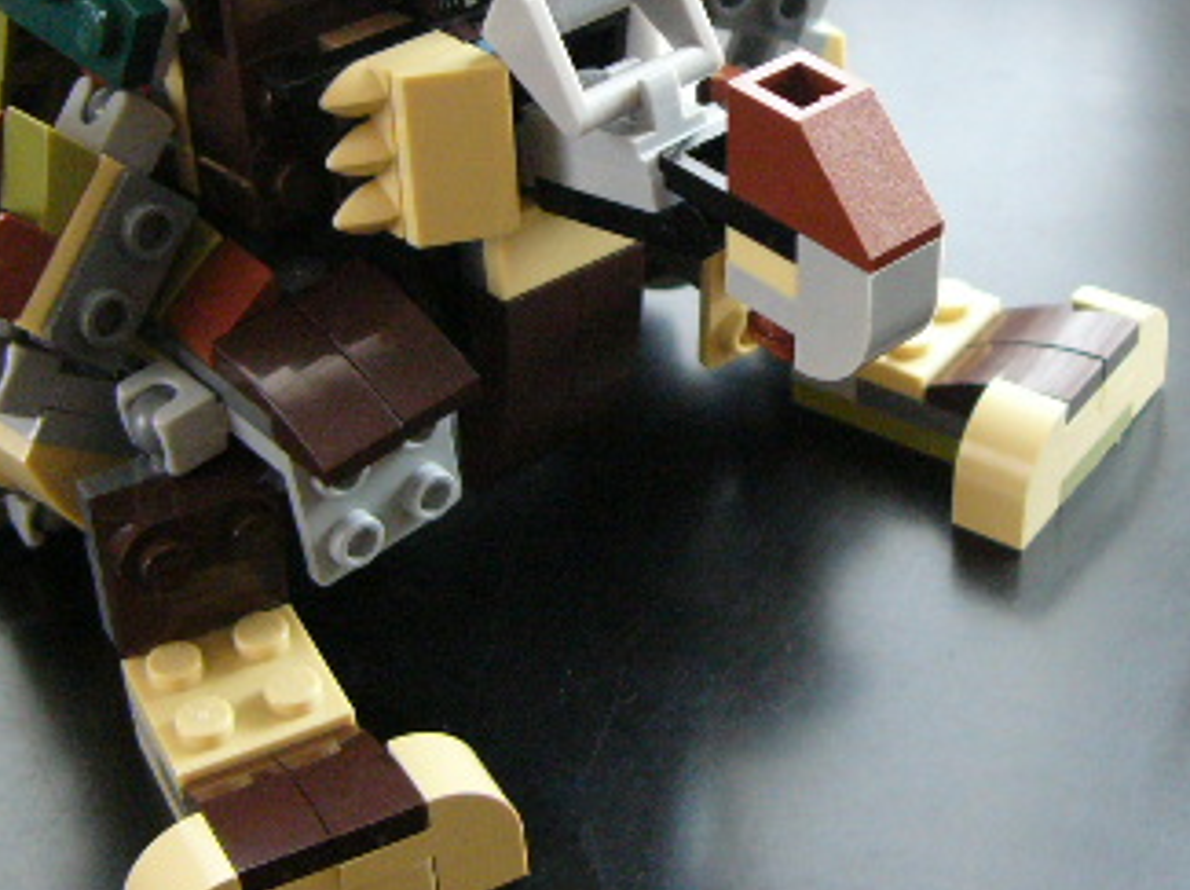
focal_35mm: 71
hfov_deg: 27.2
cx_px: 817
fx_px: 2438
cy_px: 260
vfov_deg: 20.6
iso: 200
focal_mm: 6
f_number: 2.8
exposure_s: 1/25
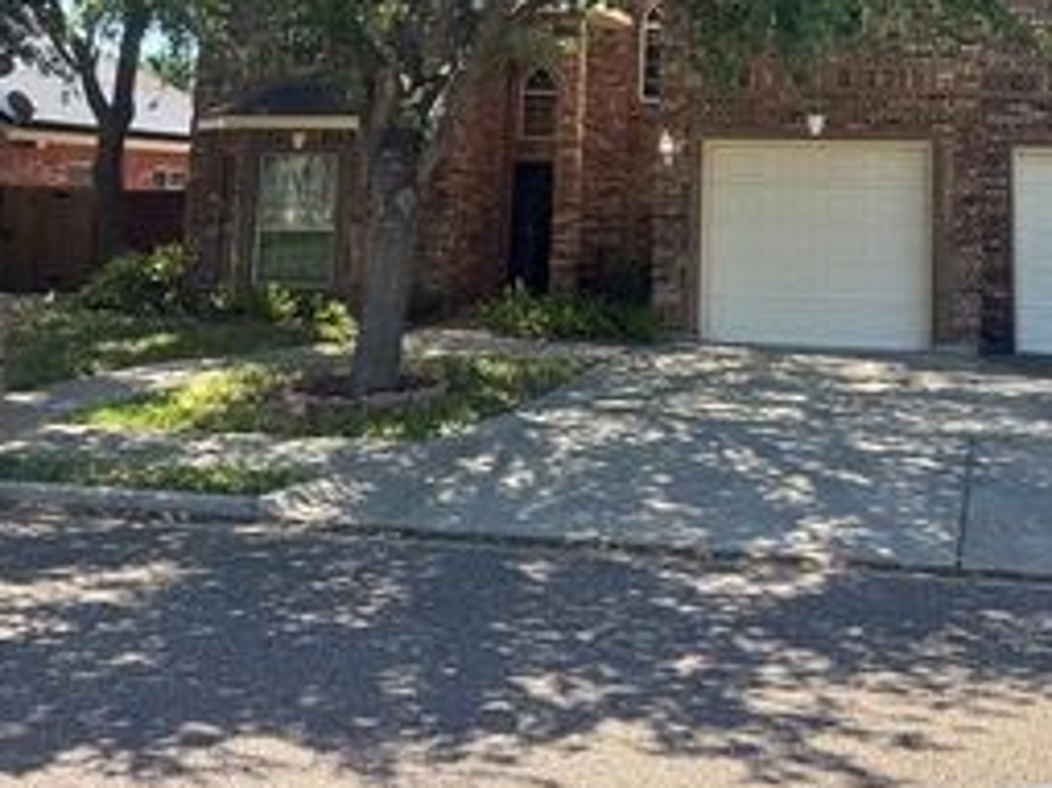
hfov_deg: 39.7
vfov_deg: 29.2
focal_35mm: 47
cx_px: 738
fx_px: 1428
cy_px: 39
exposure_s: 1/1923
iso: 80
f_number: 1.78
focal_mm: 6.76
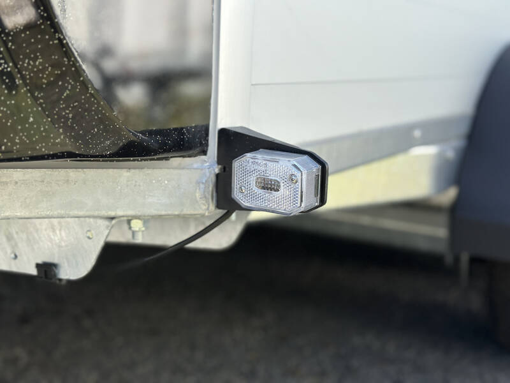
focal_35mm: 48
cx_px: 255
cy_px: 192
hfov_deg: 39.7
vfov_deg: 30.3
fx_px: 707
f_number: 1.78
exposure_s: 1/1953
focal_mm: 6.86
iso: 80
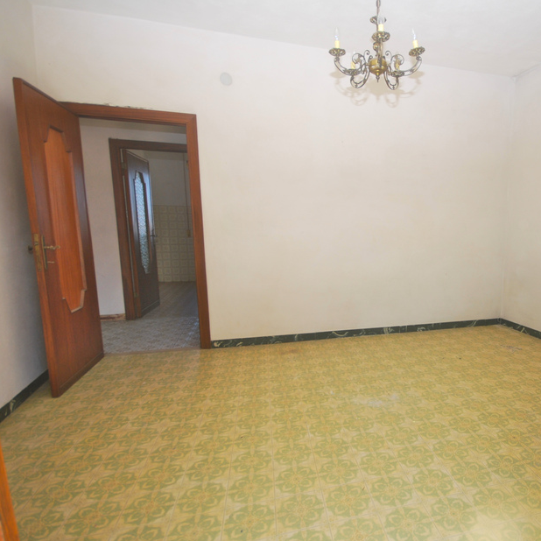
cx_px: 377
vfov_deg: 74.8
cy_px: 283
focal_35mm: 20
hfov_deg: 71.7
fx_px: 354
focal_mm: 10
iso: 200
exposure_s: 1/125
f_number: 5.6
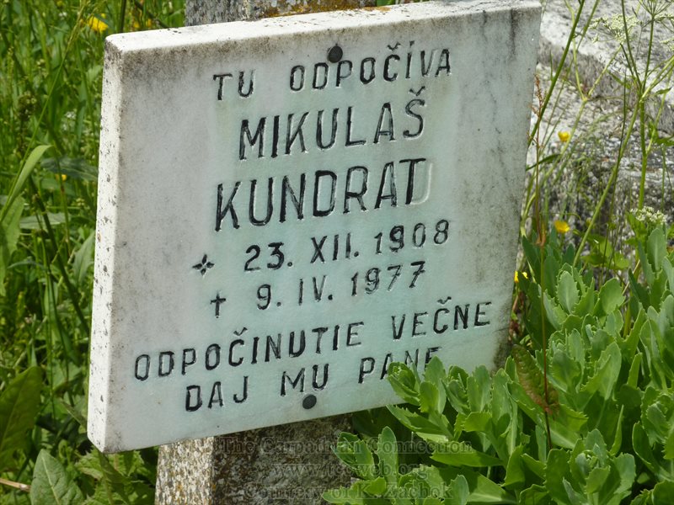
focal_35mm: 158
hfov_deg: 12.5
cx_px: 337
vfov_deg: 9.4
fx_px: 3076
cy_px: 252
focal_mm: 25.9
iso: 80
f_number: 5
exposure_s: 1/500
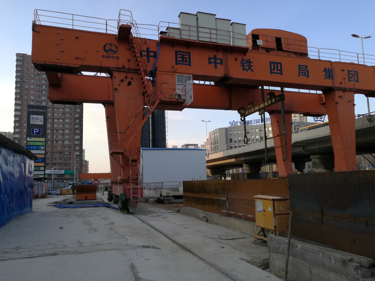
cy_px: 140
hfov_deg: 65.3
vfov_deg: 51.4
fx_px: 292
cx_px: 188
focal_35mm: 27
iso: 50
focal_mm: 4.04
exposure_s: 1/258
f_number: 2
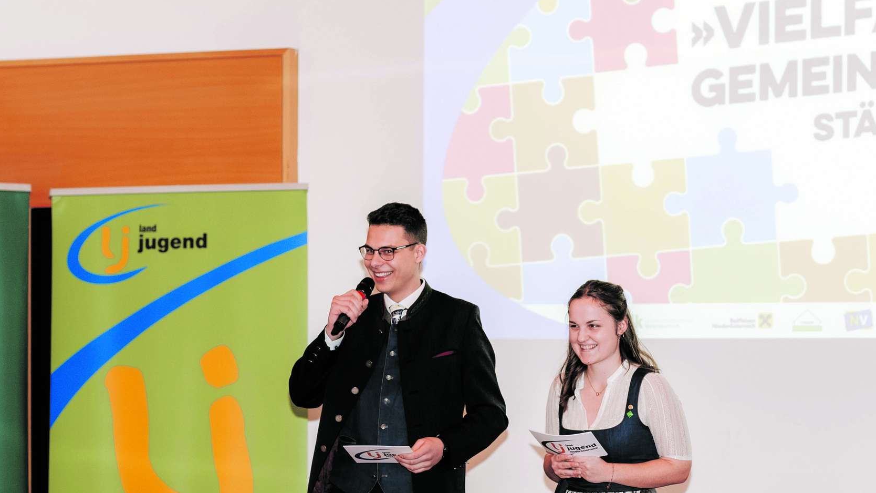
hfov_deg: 13.1
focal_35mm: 164
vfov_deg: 7.4
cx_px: 503
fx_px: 3809
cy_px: 393
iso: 400
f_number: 2.2
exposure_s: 1/250
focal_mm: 85
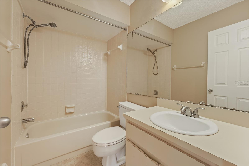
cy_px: 83
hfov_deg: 101.9
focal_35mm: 15
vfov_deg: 78.8
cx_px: 124
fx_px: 101
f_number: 10
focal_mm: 14.6
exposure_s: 1/5
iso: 200
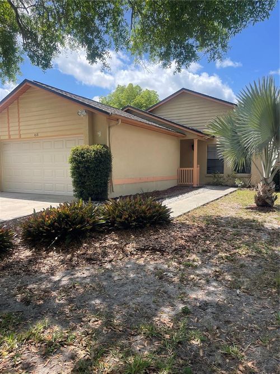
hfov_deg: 54.9
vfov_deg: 69.4
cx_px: 140
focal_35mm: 25
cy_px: 187
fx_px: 270
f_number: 1.6
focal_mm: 5.1
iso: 32
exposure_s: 1/1767
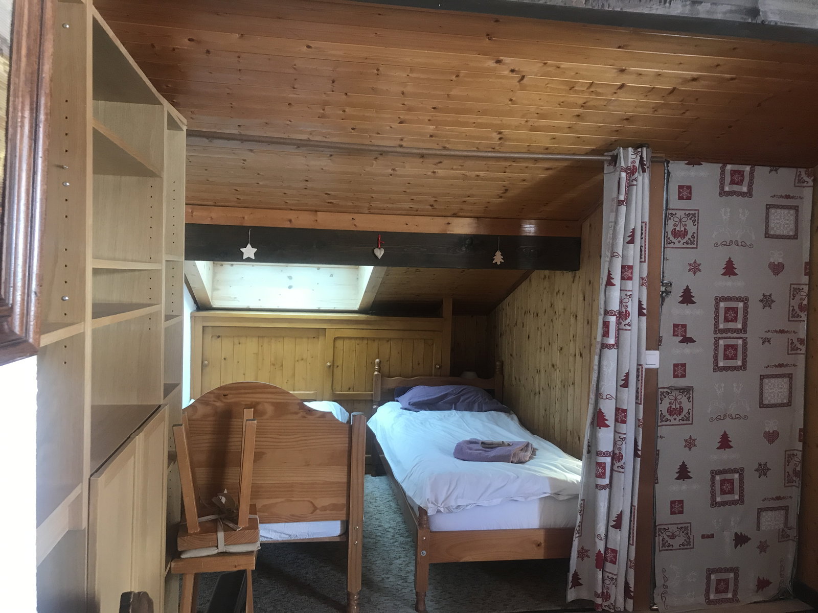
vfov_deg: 49.7
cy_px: 306
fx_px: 662
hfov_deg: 63.4
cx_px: 409
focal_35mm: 28
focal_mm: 3.99
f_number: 1.8
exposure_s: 1/17
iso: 64
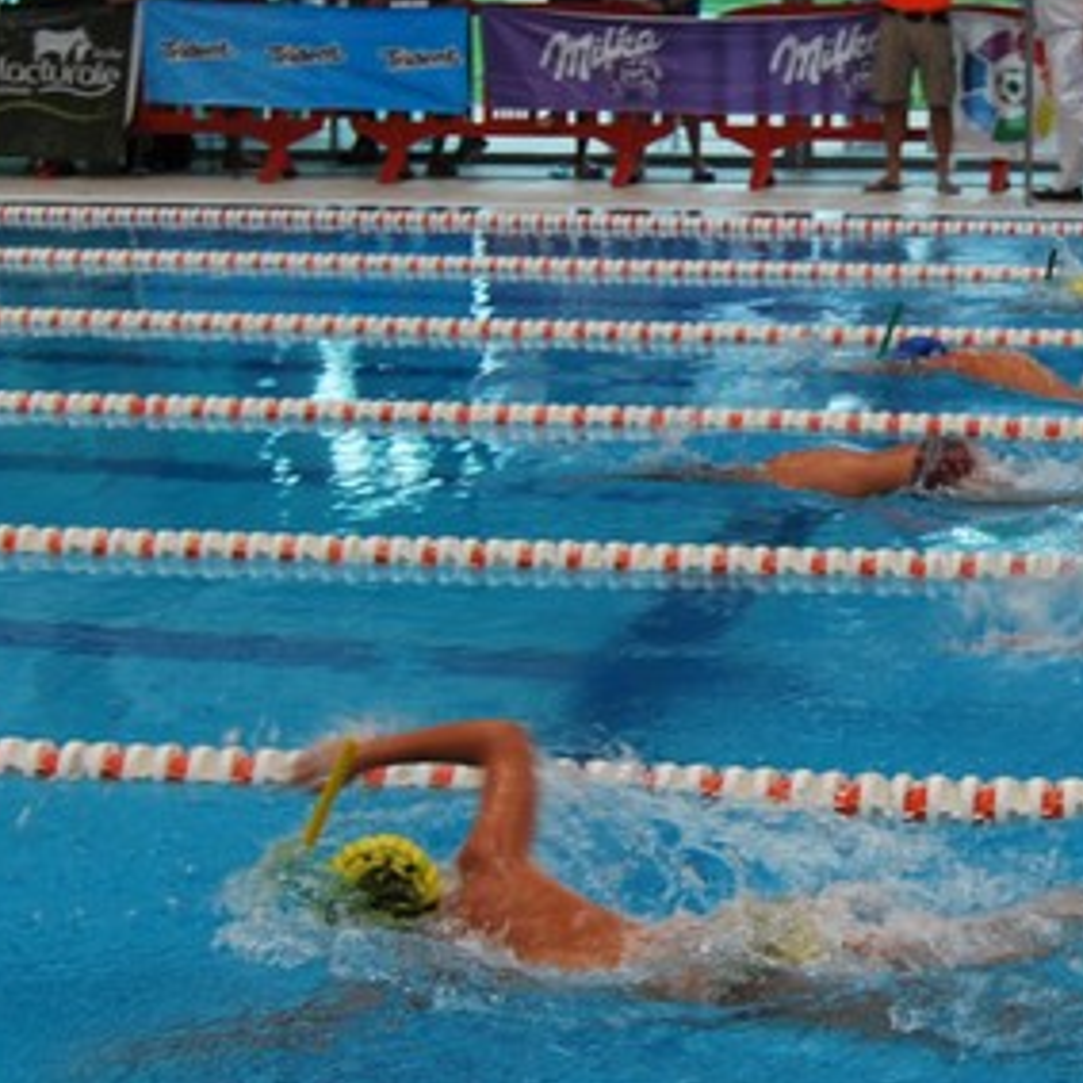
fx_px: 3327
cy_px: 377
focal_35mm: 94
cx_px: 987
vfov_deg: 18.4
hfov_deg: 18.2
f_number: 5
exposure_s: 1/100
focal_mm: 26
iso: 200
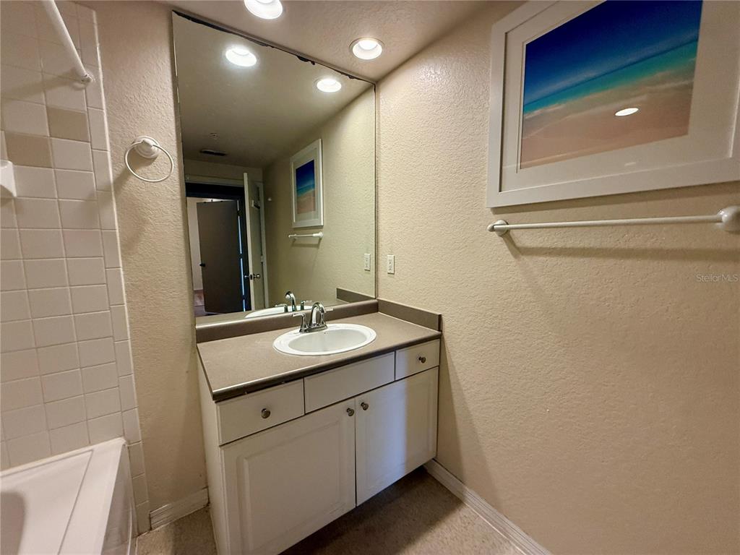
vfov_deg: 85.7
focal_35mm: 14
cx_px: 370
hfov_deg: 102.1
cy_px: 278
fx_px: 299
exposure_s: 1/120
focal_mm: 2.22
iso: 320
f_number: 2.2
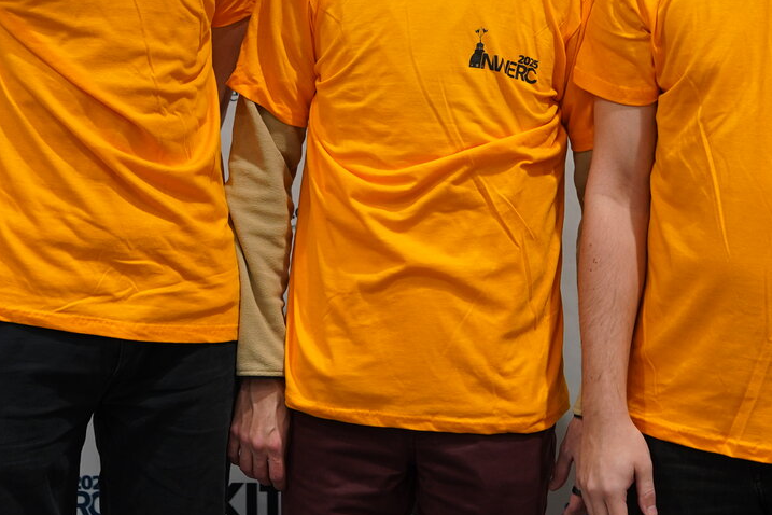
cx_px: 397
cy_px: 43
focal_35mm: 113
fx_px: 2423
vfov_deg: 12.0
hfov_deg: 18.1
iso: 640
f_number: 2.8
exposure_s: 1/60
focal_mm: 50
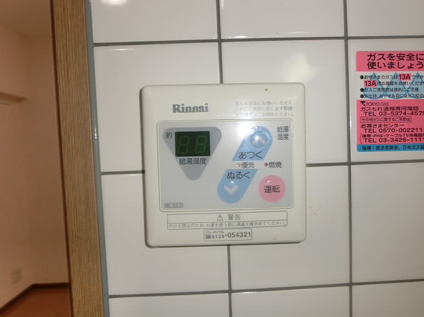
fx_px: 343
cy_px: 163
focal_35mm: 28
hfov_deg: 63.2
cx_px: 239
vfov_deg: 49.7
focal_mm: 4.24
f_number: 3
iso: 80
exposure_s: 1/30
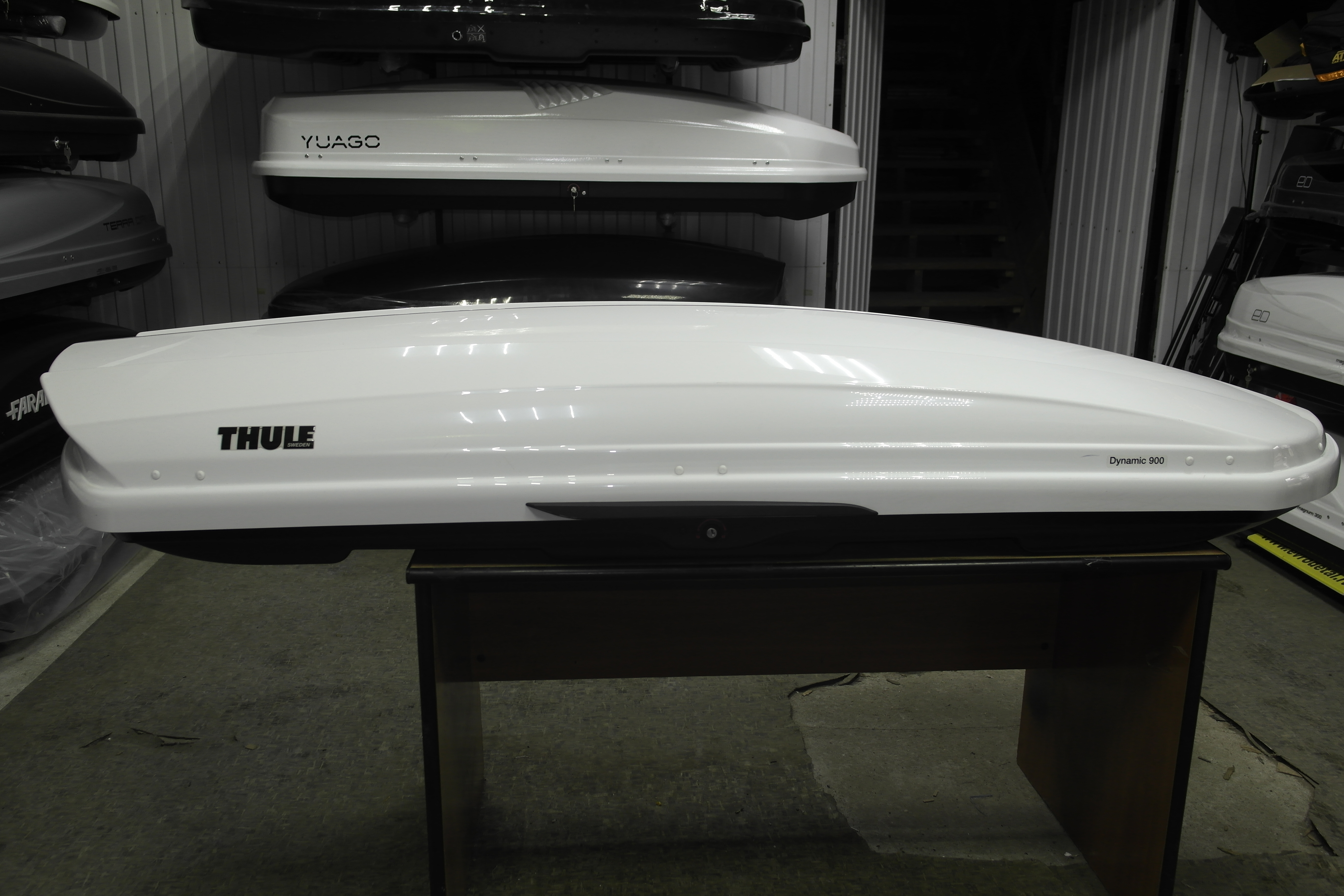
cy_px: 448
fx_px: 1120
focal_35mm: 30
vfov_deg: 43.6
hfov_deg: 61.9
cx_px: 672
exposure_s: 1/40
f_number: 4
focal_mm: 20
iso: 200
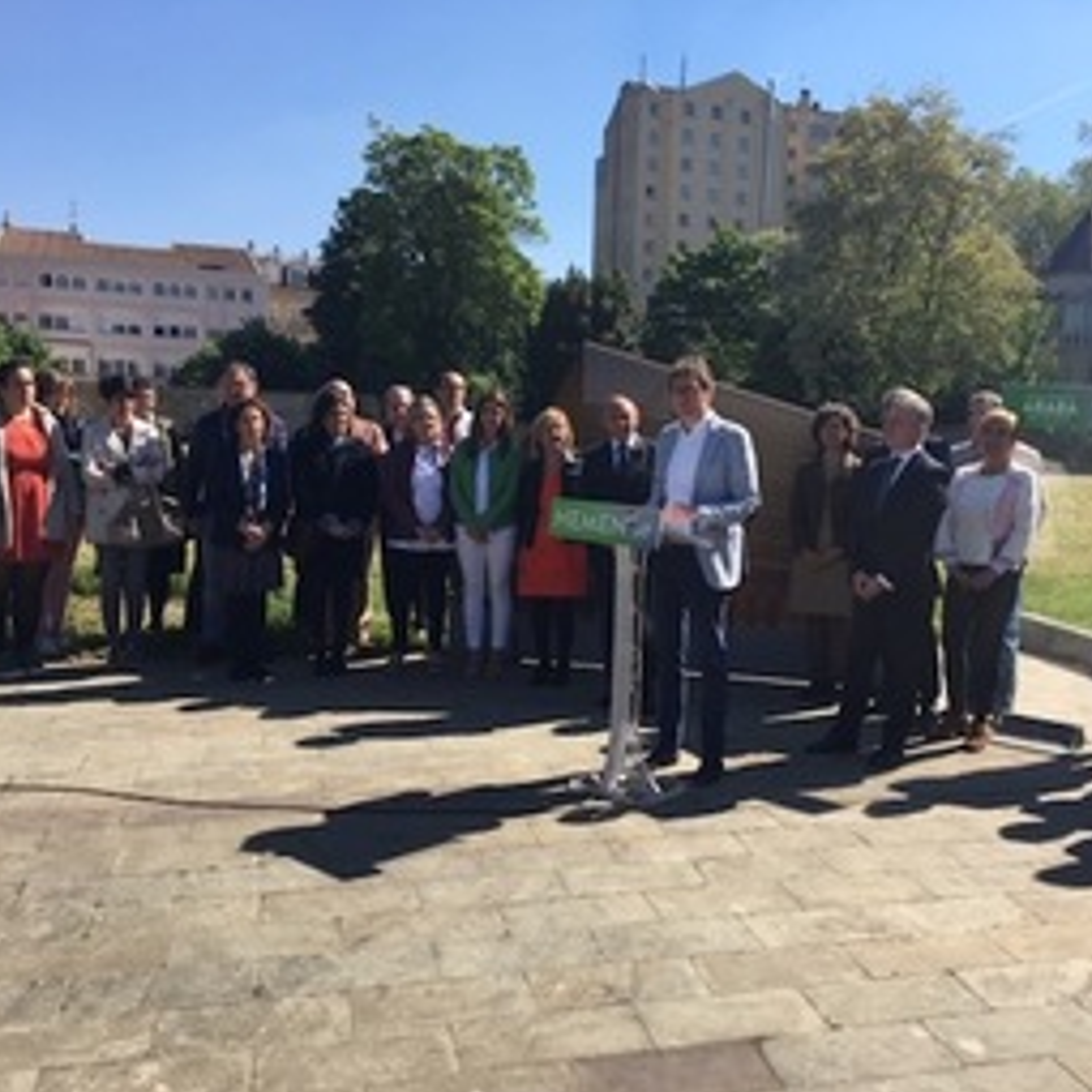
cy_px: 555
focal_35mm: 35
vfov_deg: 47.2
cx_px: 638
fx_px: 1249
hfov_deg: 47.0
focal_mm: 4.15
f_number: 2.2
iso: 25
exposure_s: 1/1115
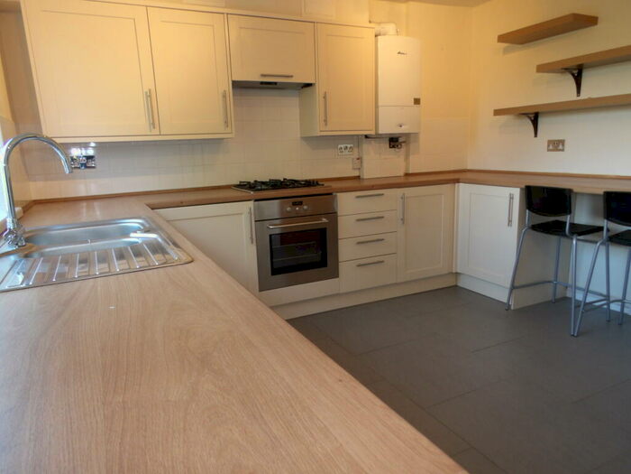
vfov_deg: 56.8
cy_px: 237
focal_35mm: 24
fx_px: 437
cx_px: 316
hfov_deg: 71.6
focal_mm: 4.3
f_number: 4.1
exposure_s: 1/20
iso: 200
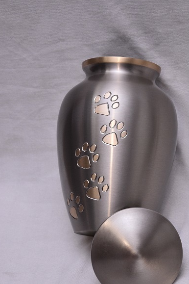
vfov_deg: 15.1
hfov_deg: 10.1
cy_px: 150
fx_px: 1071
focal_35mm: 136
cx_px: 119
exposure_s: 1/125
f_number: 7.1
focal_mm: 70
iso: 800
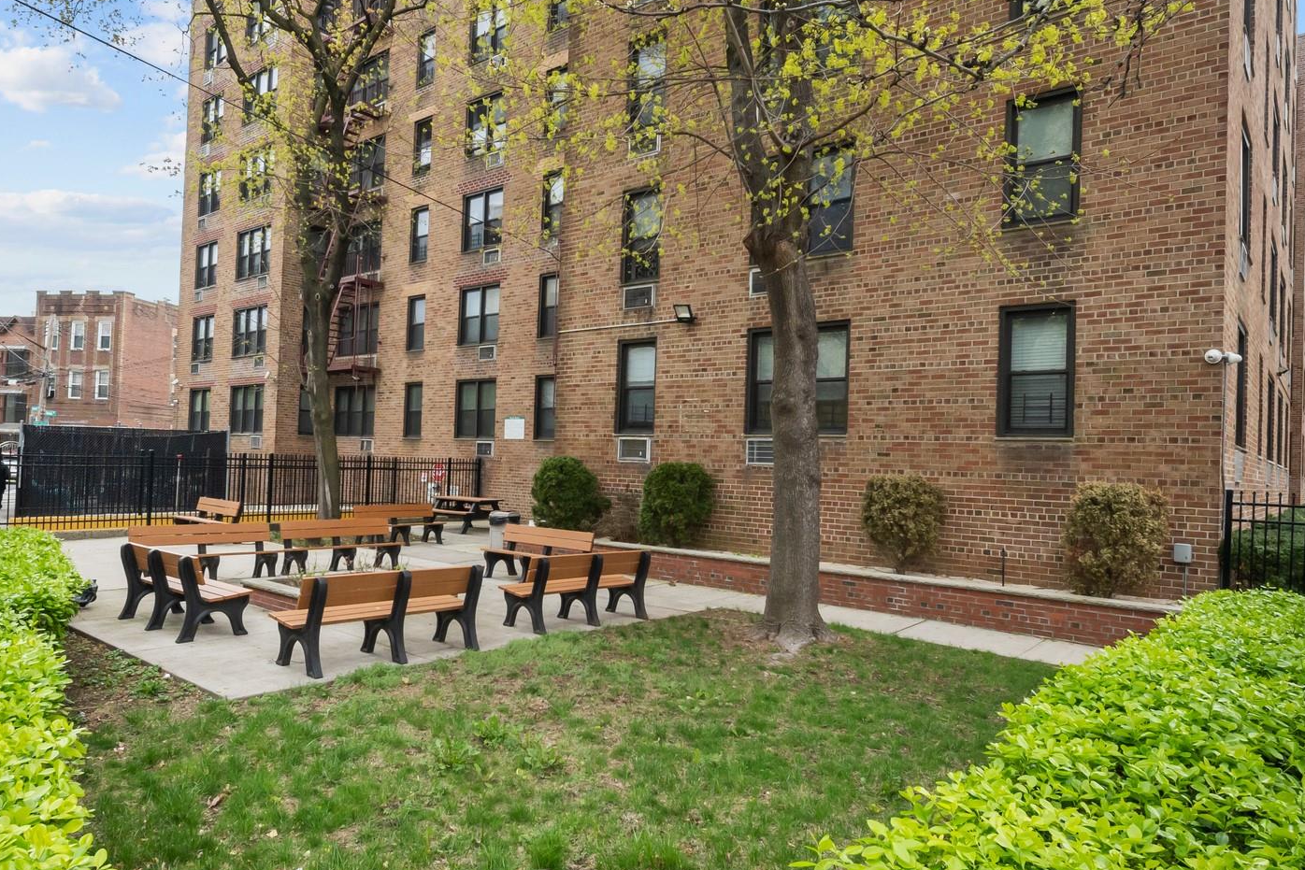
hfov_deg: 78.5
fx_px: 798
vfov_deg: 57.2
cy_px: 444
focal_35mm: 22
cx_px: 607
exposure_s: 1/250
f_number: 10
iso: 800
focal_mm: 10
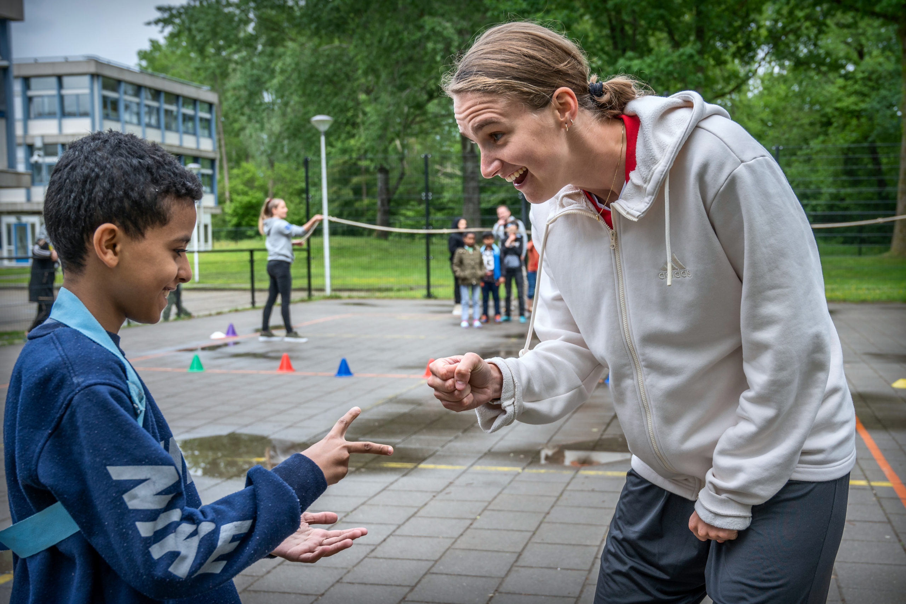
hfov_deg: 55.8
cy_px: 302
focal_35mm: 34
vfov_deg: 38.9
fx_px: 856
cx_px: 453
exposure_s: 1/640
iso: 400
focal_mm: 34
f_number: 5
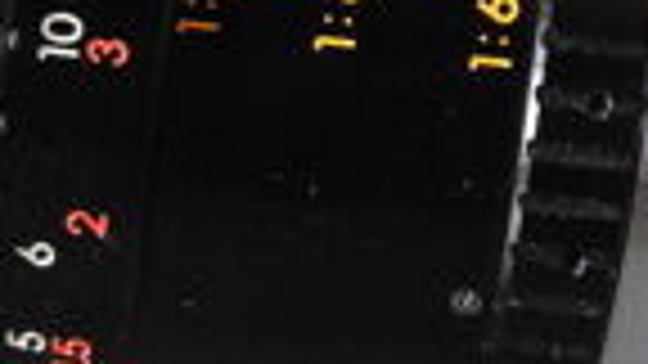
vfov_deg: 6.7
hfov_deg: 11.8
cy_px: 72
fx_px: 3110
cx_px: 68
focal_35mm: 181
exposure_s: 1/13.6
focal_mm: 10.7
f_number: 3.5
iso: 400
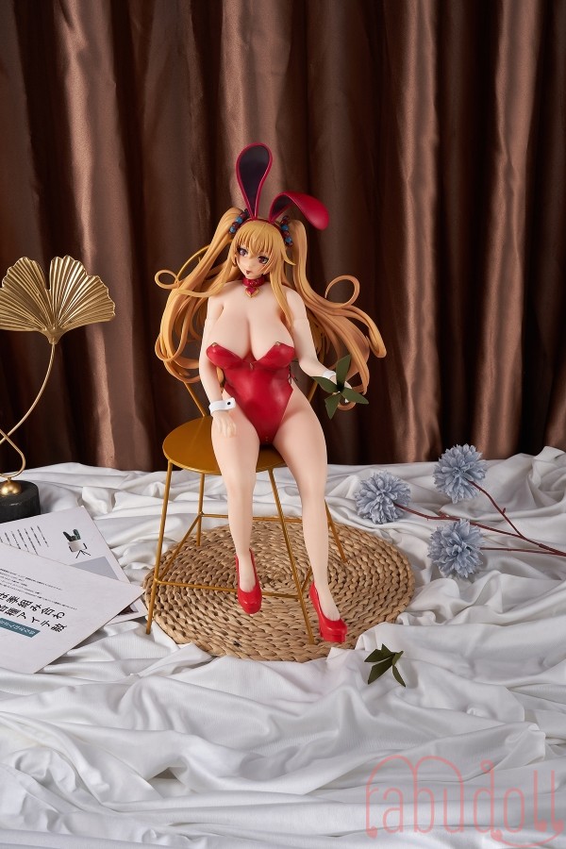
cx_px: 283
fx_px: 1203
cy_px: 424
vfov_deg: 38.9
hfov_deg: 26.5
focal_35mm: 51
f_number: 16
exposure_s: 1/100
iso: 160
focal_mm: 51
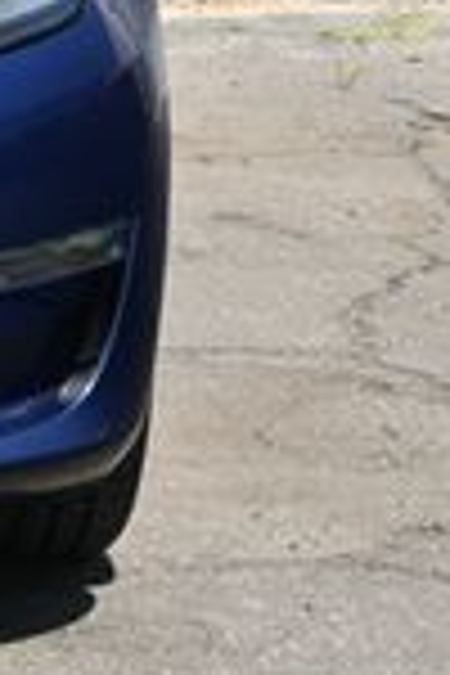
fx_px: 4933
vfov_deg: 7.7
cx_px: -693
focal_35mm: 263
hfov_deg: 5.0
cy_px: -180
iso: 140
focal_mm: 41
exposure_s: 1/250
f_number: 5.6
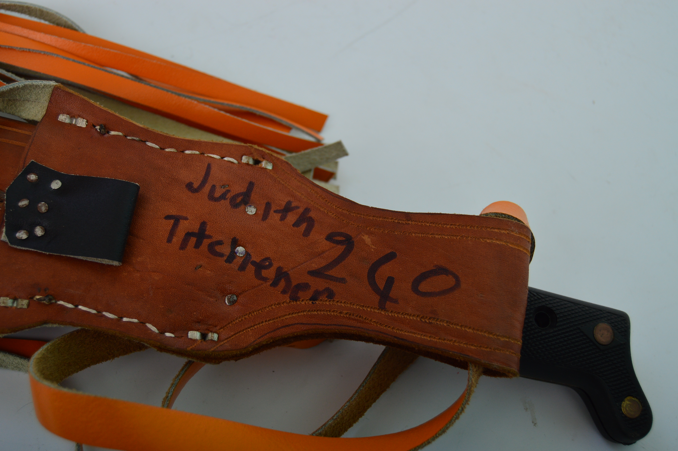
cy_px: 226
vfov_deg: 28.9
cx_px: 339
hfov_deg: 42.4
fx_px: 875
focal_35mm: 46
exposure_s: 1/200
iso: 200
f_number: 4.2
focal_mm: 31
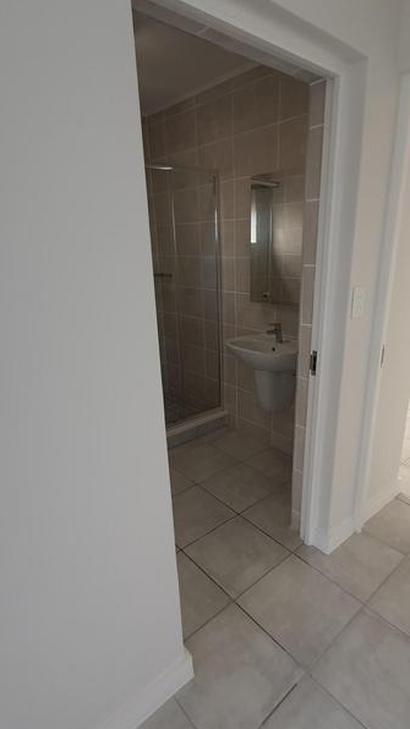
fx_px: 367
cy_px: 364
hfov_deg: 57.9
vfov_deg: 89.6
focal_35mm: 19
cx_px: 244
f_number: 2.2
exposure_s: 1/50
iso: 64
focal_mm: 1.74
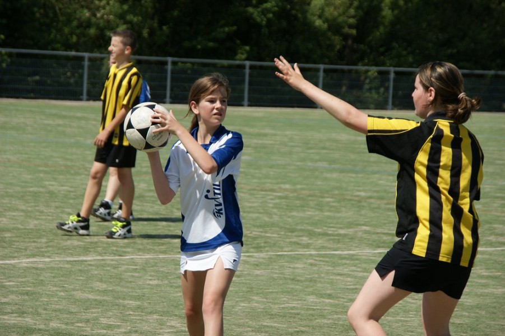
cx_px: 252
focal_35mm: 202
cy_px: 168
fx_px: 2839
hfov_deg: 10.2
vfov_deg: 6.8
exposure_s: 1/500
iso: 100
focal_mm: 135
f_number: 8
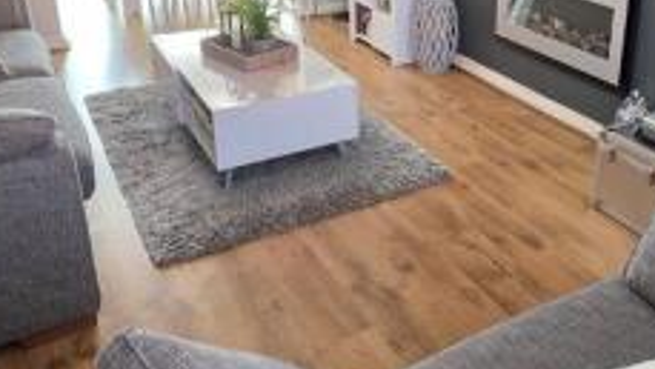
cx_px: 476
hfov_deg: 53.2
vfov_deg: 31.7
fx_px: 625
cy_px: 59
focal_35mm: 36
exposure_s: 1/100
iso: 200
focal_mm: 2.2
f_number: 1.9
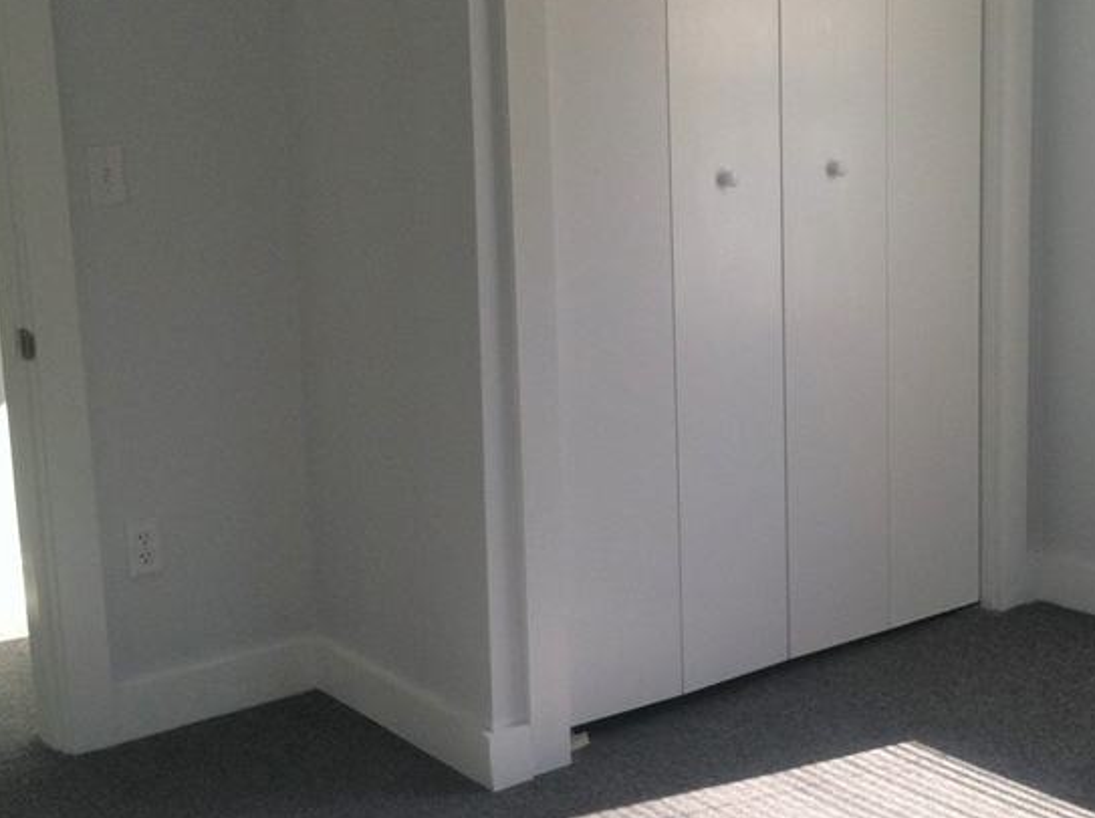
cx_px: 655
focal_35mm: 66
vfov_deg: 22.2
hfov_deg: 29.3
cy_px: 337
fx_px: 2085
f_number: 2.8
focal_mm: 3.85
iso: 80
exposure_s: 1/142
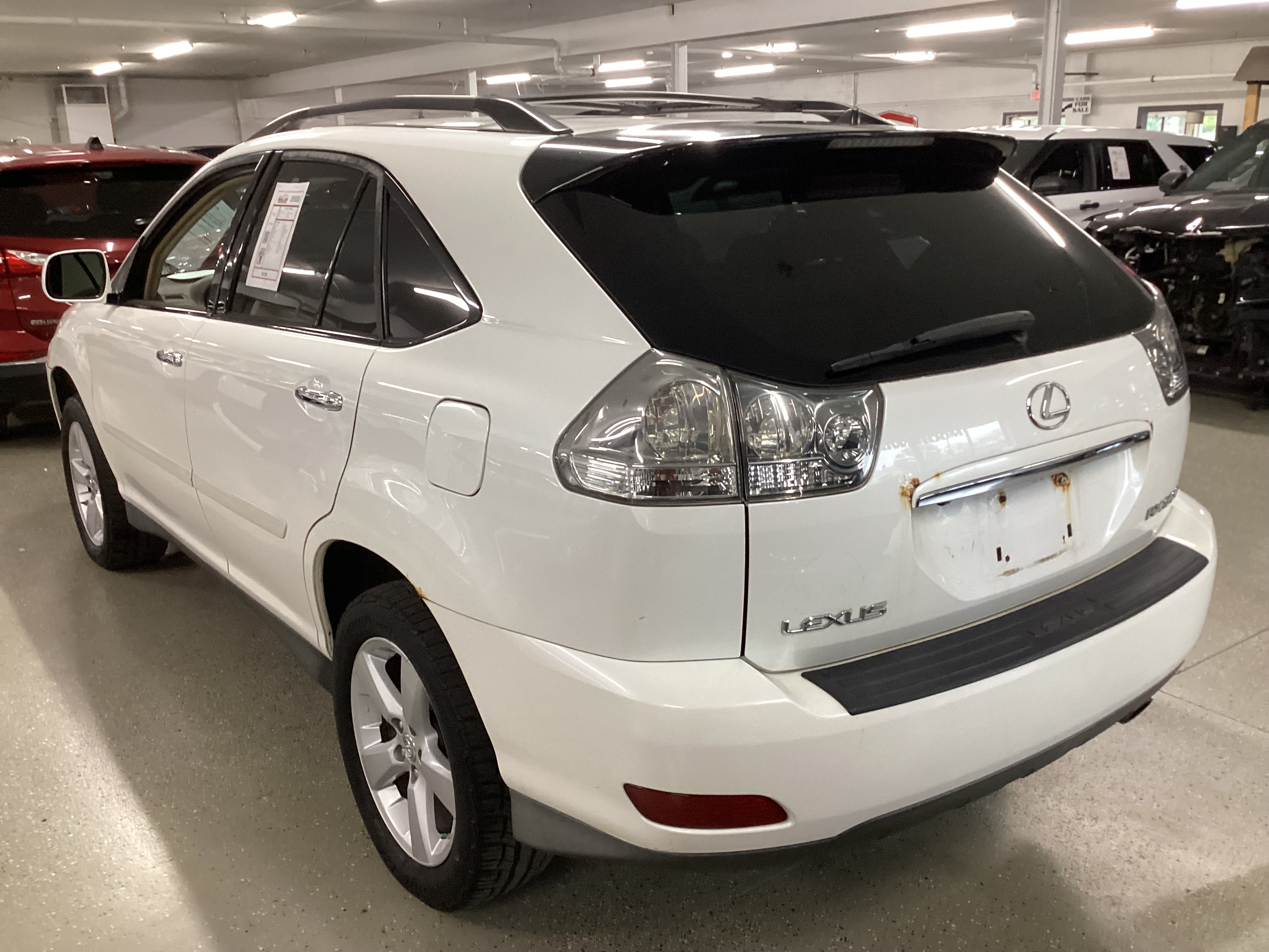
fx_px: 1136
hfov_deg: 58.4
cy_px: 476
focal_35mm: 31
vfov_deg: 45.4
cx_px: 634
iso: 160
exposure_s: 1/60
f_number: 2.4
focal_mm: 3.3
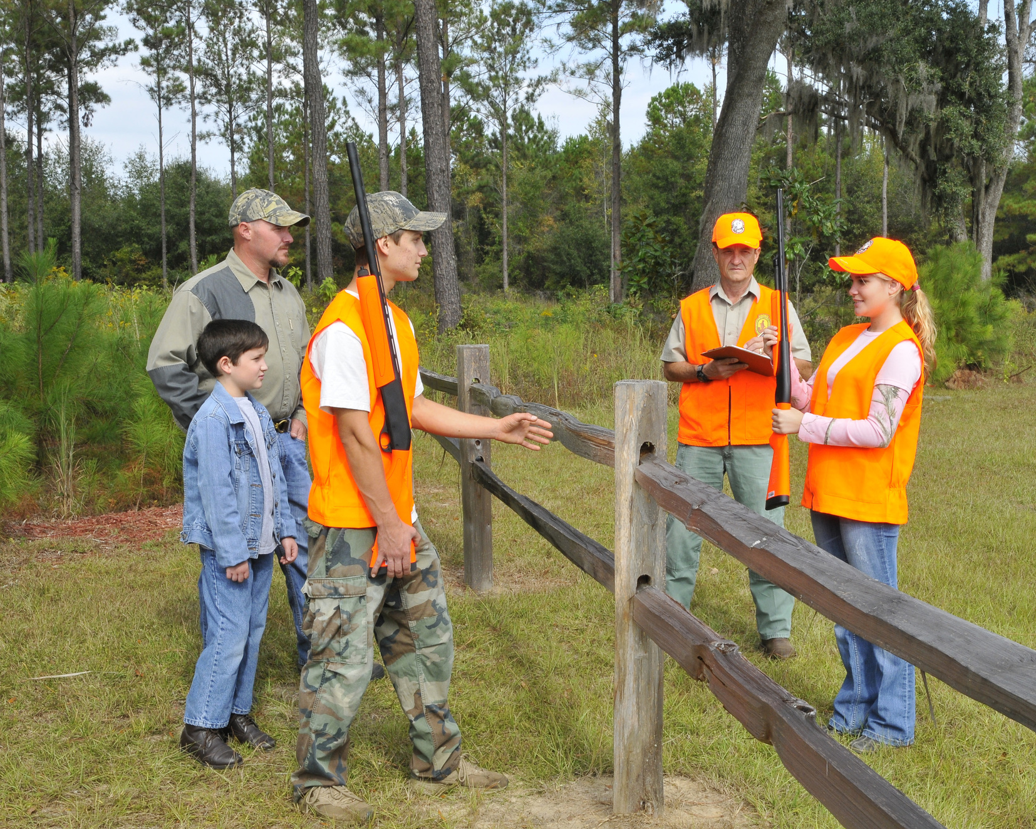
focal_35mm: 51
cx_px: 567
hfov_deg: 36.6
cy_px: 415
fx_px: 1564
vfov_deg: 29.7
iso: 400
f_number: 16
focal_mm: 30
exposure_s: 1/100
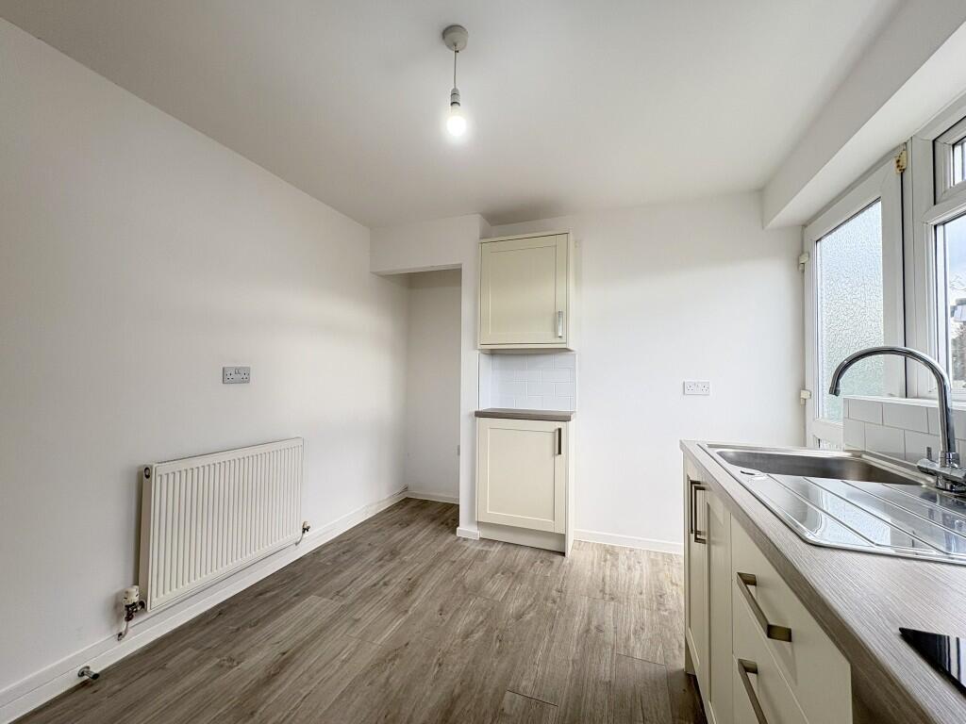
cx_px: 483
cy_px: 362
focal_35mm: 14
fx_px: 391
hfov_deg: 102.1
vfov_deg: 85.7
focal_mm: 2.22
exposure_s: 1/99
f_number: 2.2
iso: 80
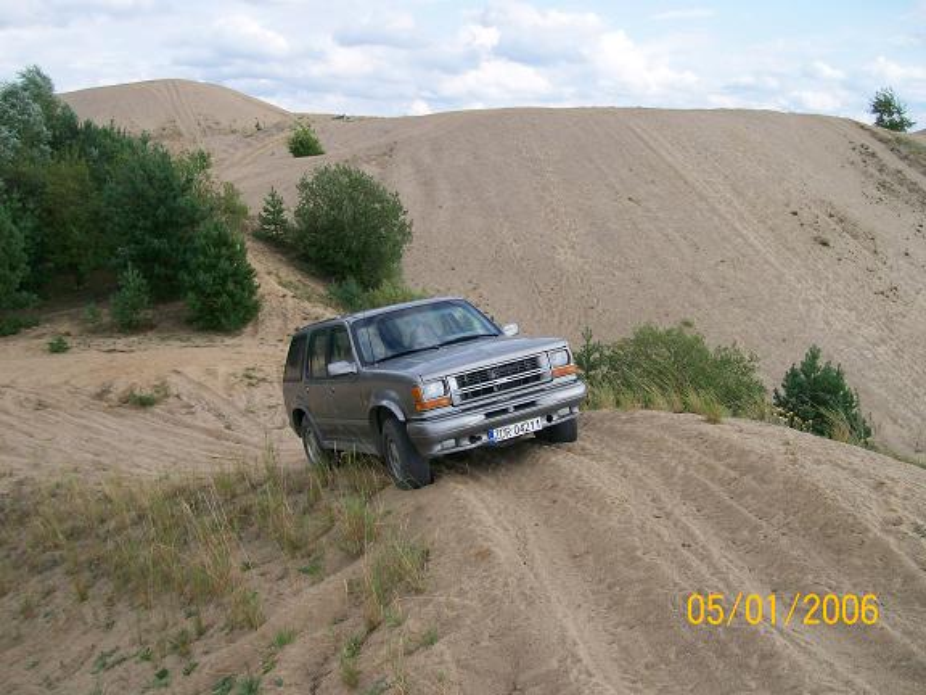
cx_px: 463
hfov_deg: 51.4
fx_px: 963
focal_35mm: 36
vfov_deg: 39.7
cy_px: 348
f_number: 2.7
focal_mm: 6
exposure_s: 1/721
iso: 80
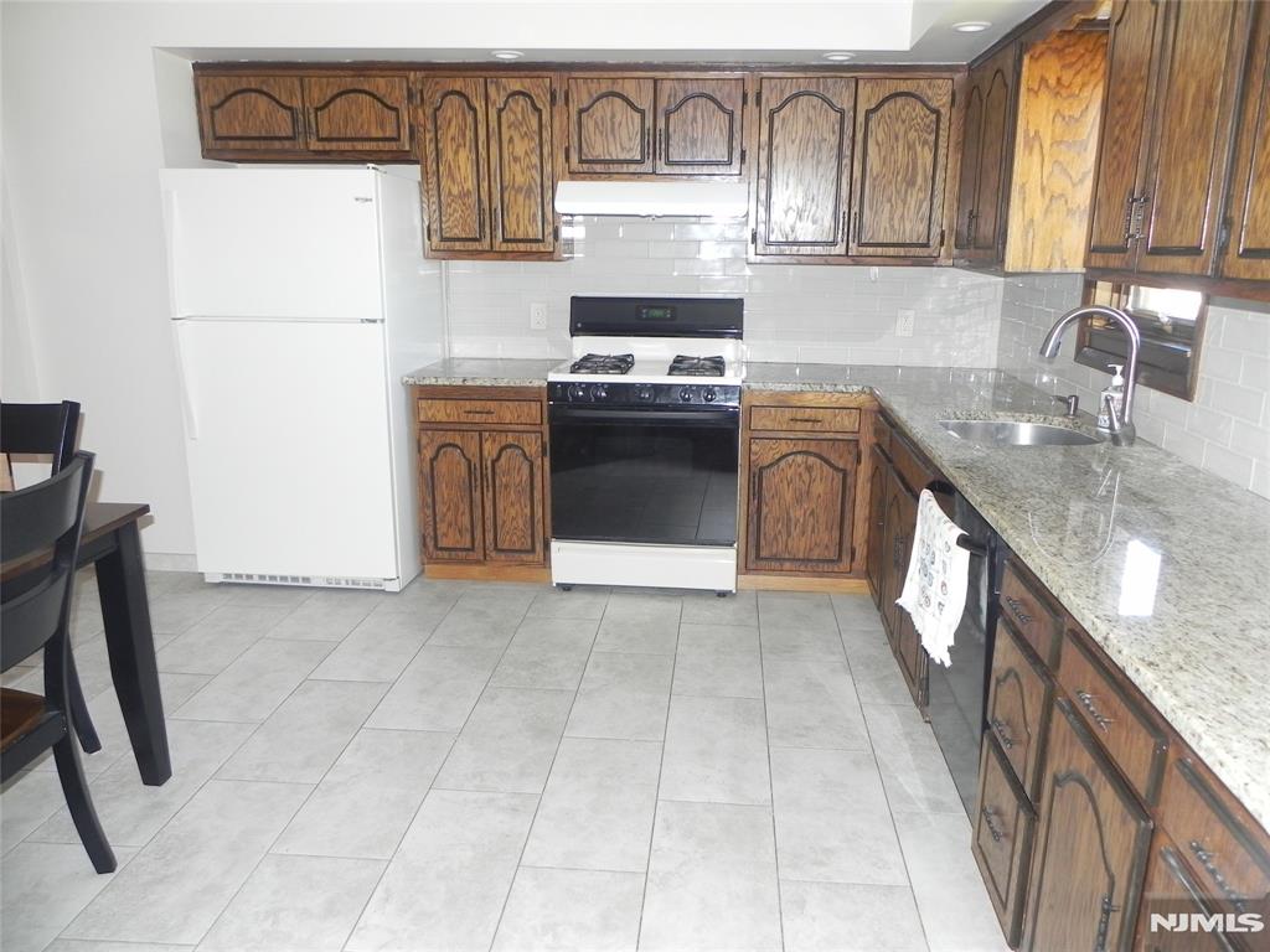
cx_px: 635
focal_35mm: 26
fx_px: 954
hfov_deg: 67.3
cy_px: 476
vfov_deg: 53.1
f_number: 2.8
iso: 200
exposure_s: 1/30
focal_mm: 4.6
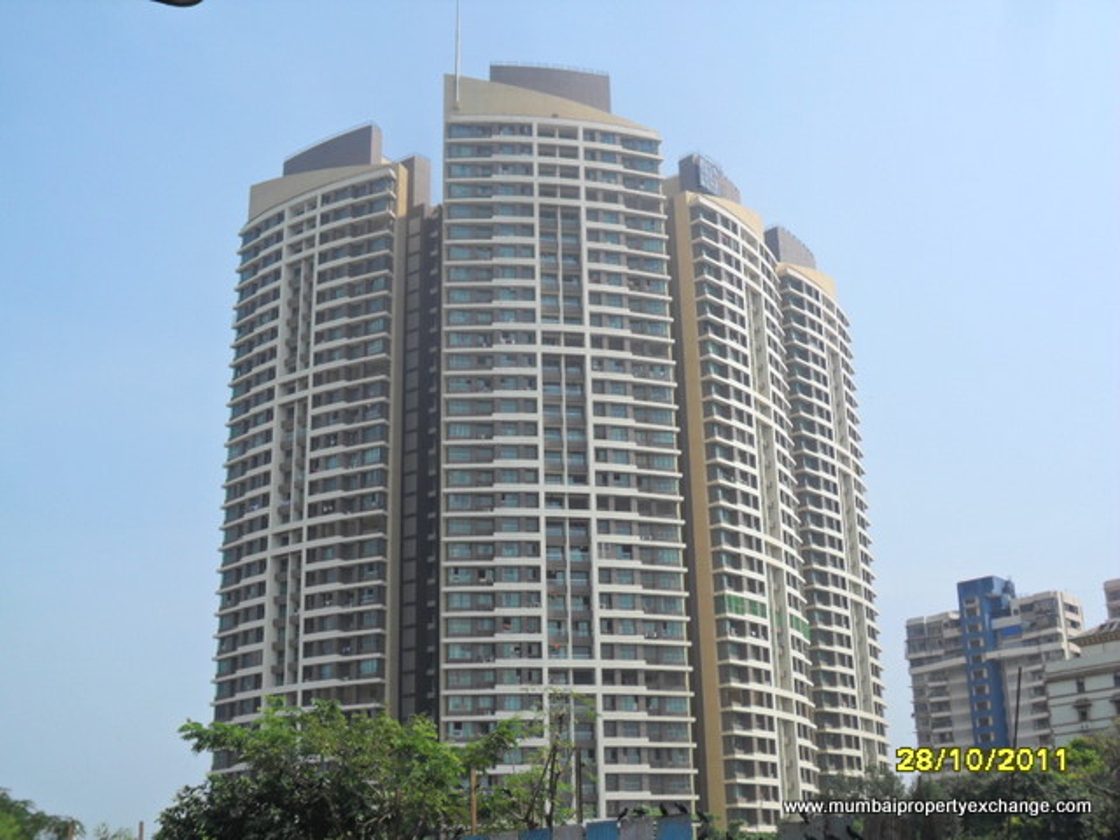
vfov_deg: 32.9
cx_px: 560
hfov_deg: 42.9
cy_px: 420
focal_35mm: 44
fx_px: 1424
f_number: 4.5
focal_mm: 7.8
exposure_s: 1/750
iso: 100
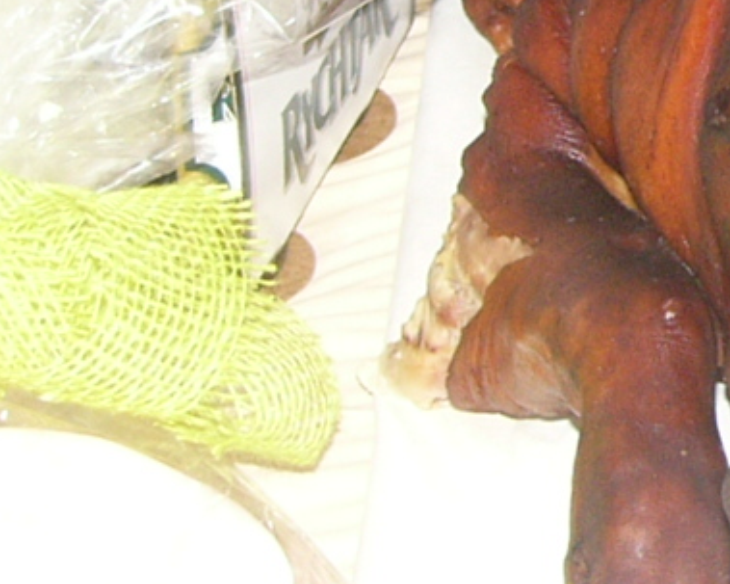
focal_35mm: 168
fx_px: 3629
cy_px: 58
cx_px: 942
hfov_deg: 11.2
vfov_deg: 9.2
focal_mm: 6.7
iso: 100
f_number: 2.8
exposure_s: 1/30
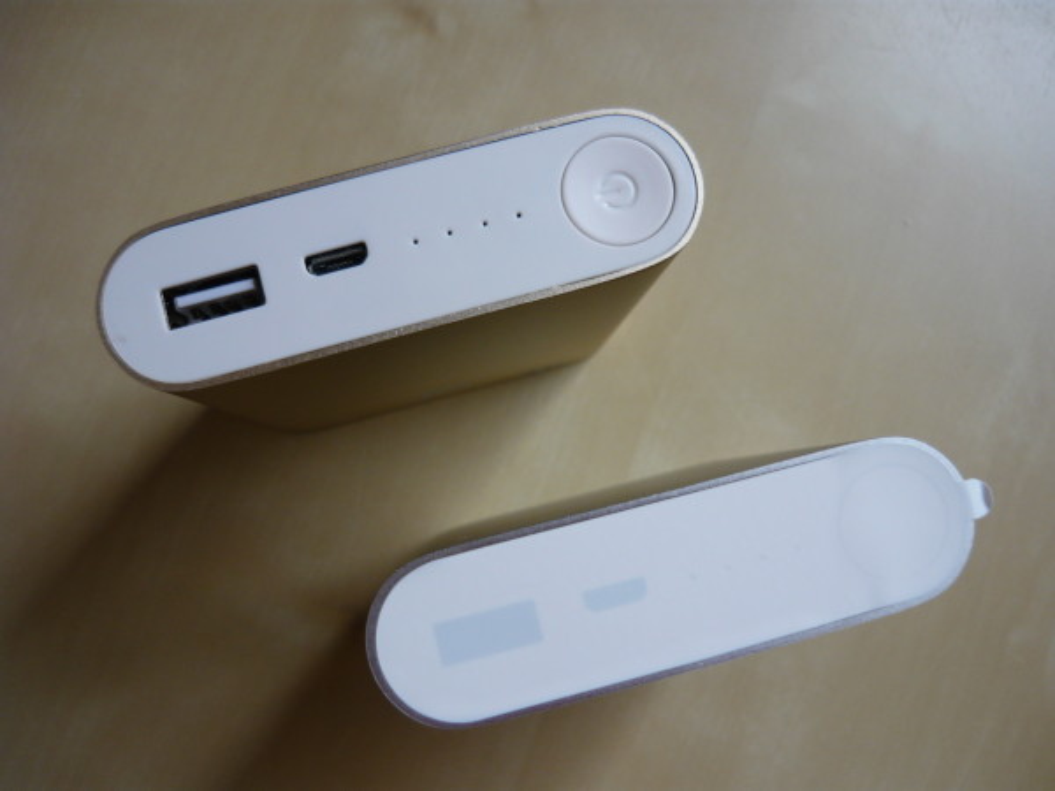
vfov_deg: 42.9
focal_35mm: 33
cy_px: 396
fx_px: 1006
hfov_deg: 55.4
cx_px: 528
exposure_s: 1/30
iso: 100
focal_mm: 5.5
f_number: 2.8
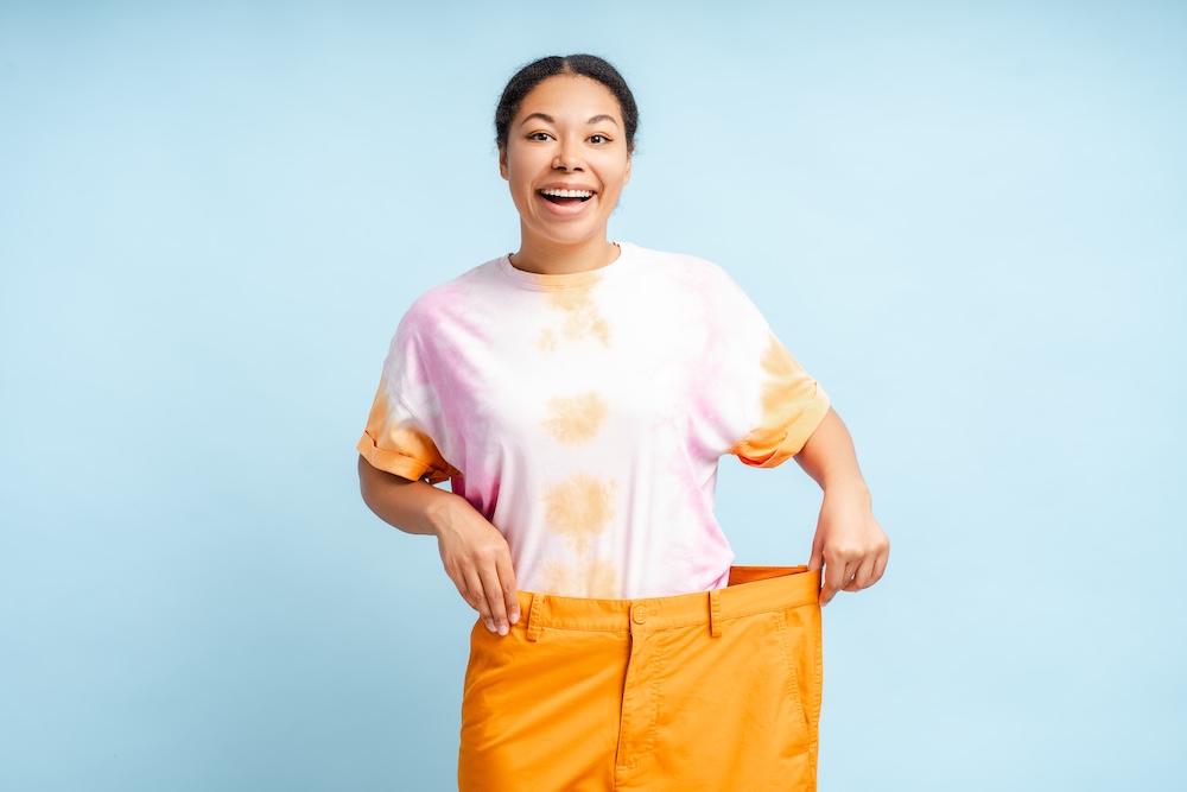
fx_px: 2803
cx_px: 594
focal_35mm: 85
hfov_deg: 23.9
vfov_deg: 16.1
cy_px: 396
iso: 80
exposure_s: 1/250
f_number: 5
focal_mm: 85
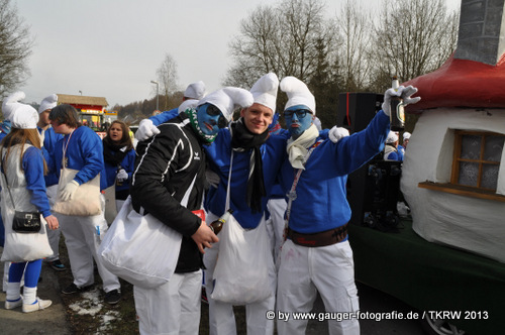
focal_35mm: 33
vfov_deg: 39.9
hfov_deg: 57.3
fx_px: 462
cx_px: 252
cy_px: 168
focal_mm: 22
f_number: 11
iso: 200
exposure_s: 1/200
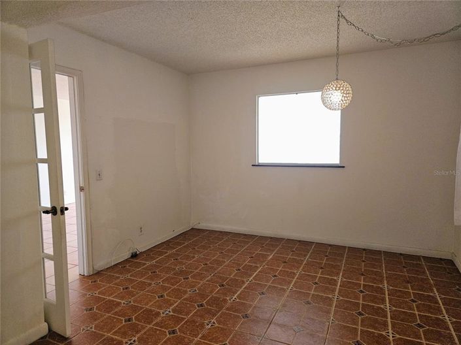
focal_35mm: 23
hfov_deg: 74.0
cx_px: 230
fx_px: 306
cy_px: 172
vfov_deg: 58.8
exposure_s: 1/60
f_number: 1.8
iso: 80
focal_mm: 5.4
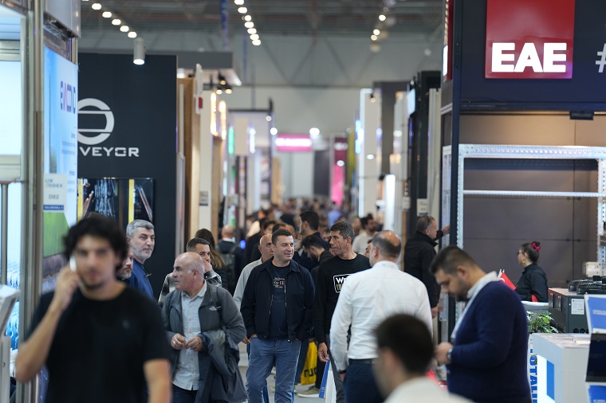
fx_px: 3365
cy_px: 202
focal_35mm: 200
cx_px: 303
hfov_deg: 10.3
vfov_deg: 6.9
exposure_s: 1/160
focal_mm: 200
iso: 800
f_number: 3.5
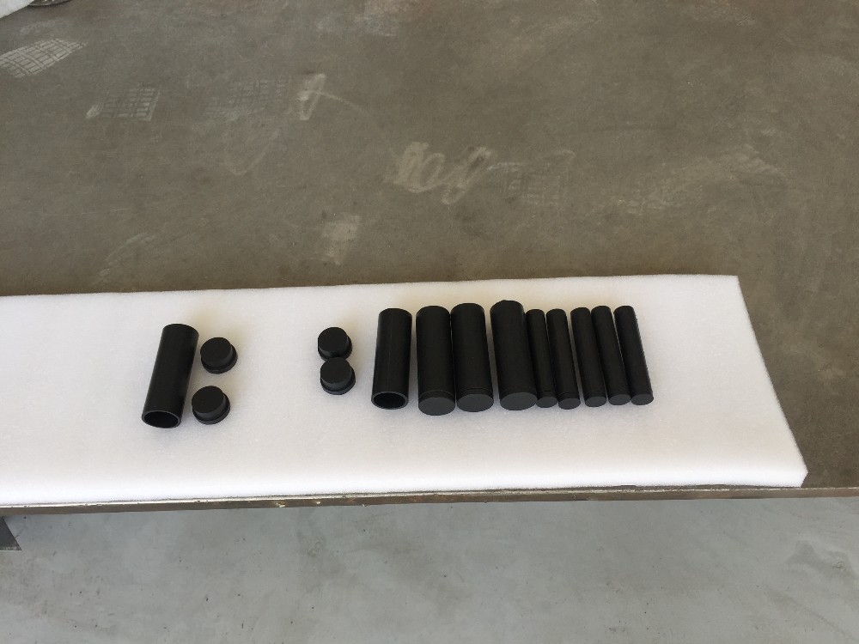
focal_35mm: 29
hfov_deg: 61.7
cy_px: 322
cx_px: 430
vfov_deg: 48.2
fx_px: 720
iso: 32
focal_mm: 4.15
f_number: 2.2
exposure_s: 1/106
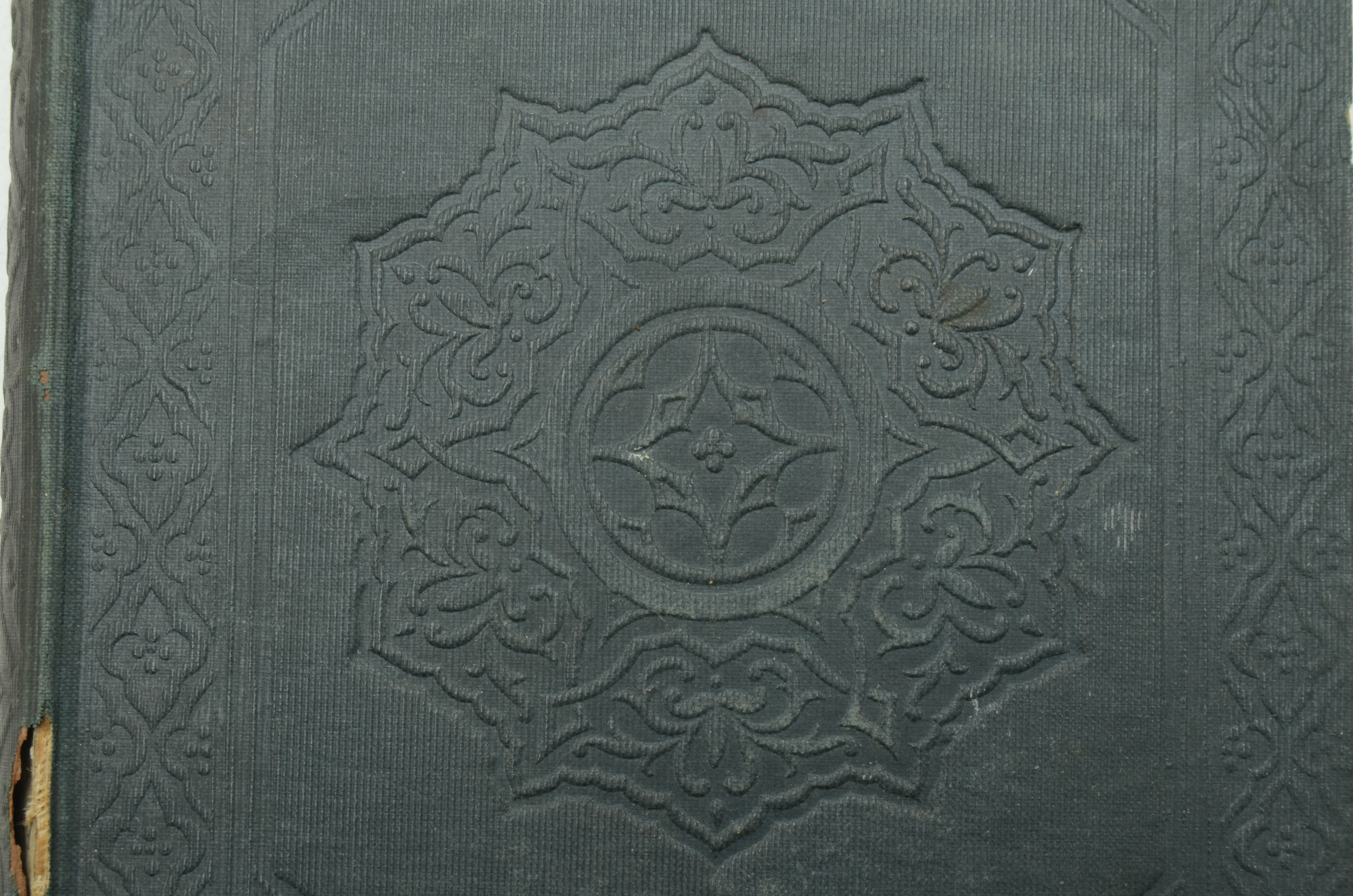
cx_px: 676
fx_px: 3094
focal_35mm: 82
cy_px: 448
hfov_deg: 24.7
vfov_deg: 16.5
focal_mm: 55
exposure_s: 1/125
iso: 200
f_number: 11
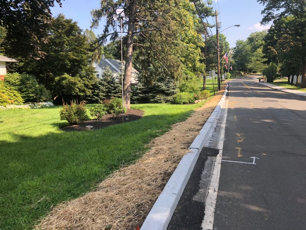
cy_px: 115
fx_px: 248
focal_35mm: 28
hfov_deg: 63.4
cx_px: 153
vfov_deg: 49.7
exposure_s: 1/470
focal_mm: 4
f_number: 1.8
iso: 20
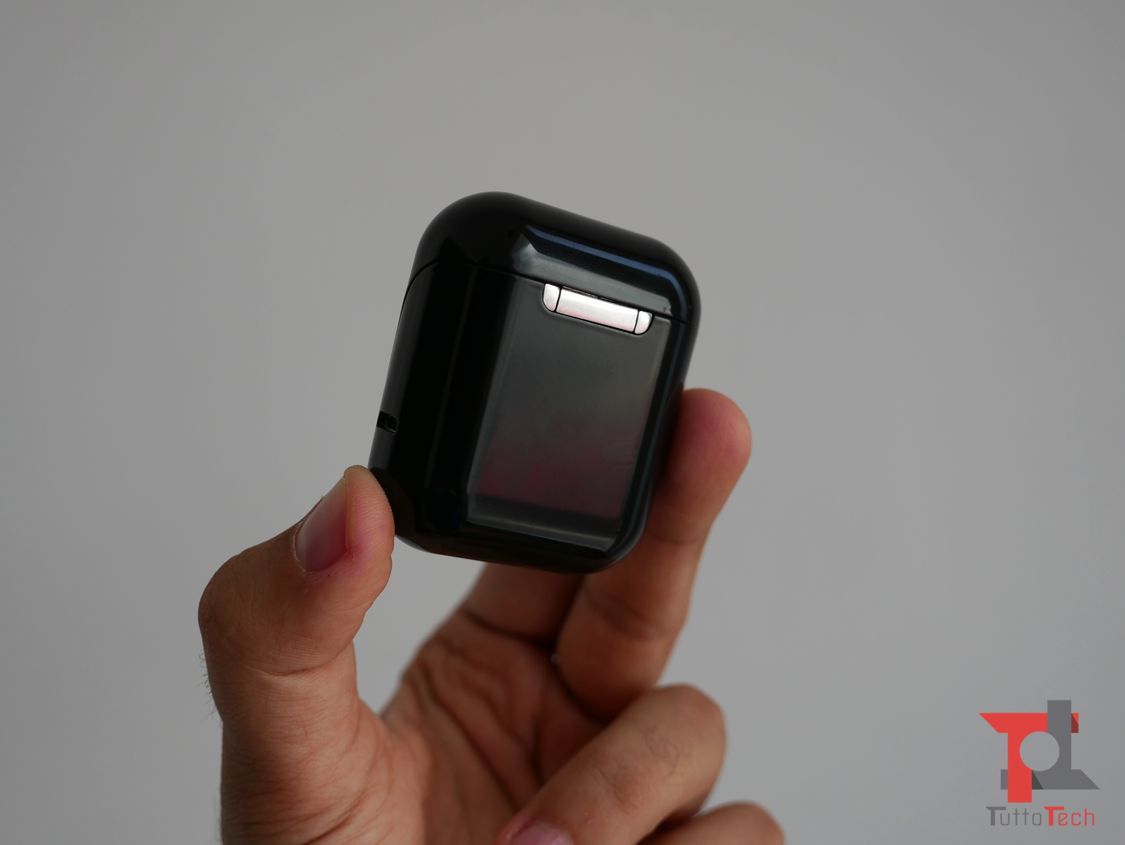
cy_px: 422
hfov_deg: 46.8
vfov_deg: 36.0
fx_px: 1301
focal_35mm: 40
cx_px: 562
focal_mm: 20
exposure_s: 1/160
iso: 200
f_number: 3.2
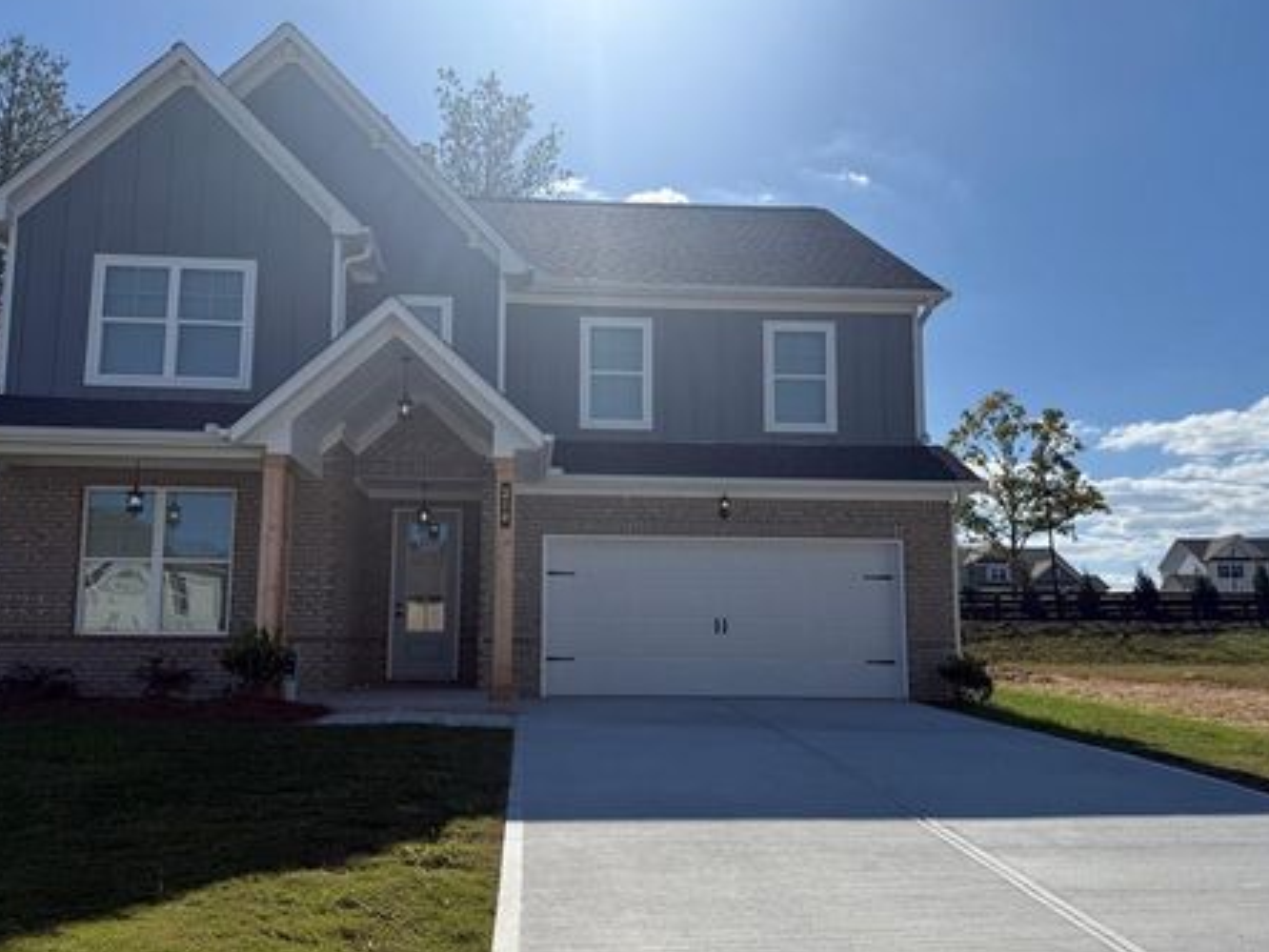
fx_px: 990
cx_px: 603
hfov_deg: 65.3
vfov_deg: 51.3
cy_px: 510
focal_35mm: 27
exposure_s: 1/9091
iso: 100
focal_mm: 6.76
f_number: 1.78
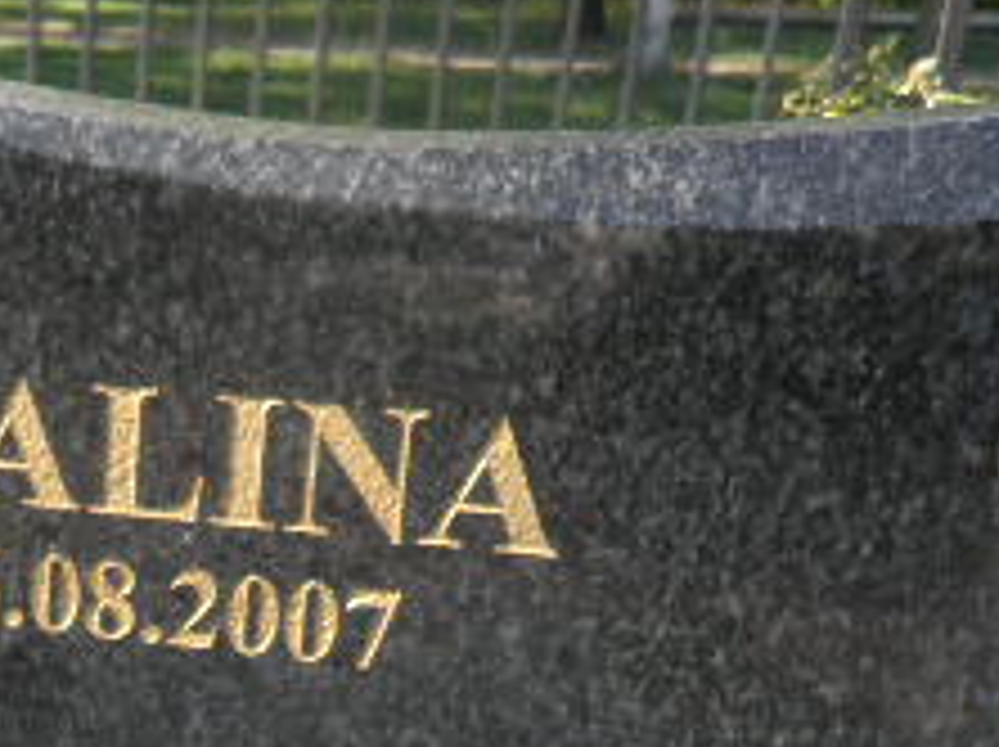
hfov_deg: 23.4
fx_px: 2249
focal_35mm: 78
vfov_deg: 17.6
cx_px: -117
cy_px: 981
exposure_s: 1/160
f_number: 3.5
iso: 64
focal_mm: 5
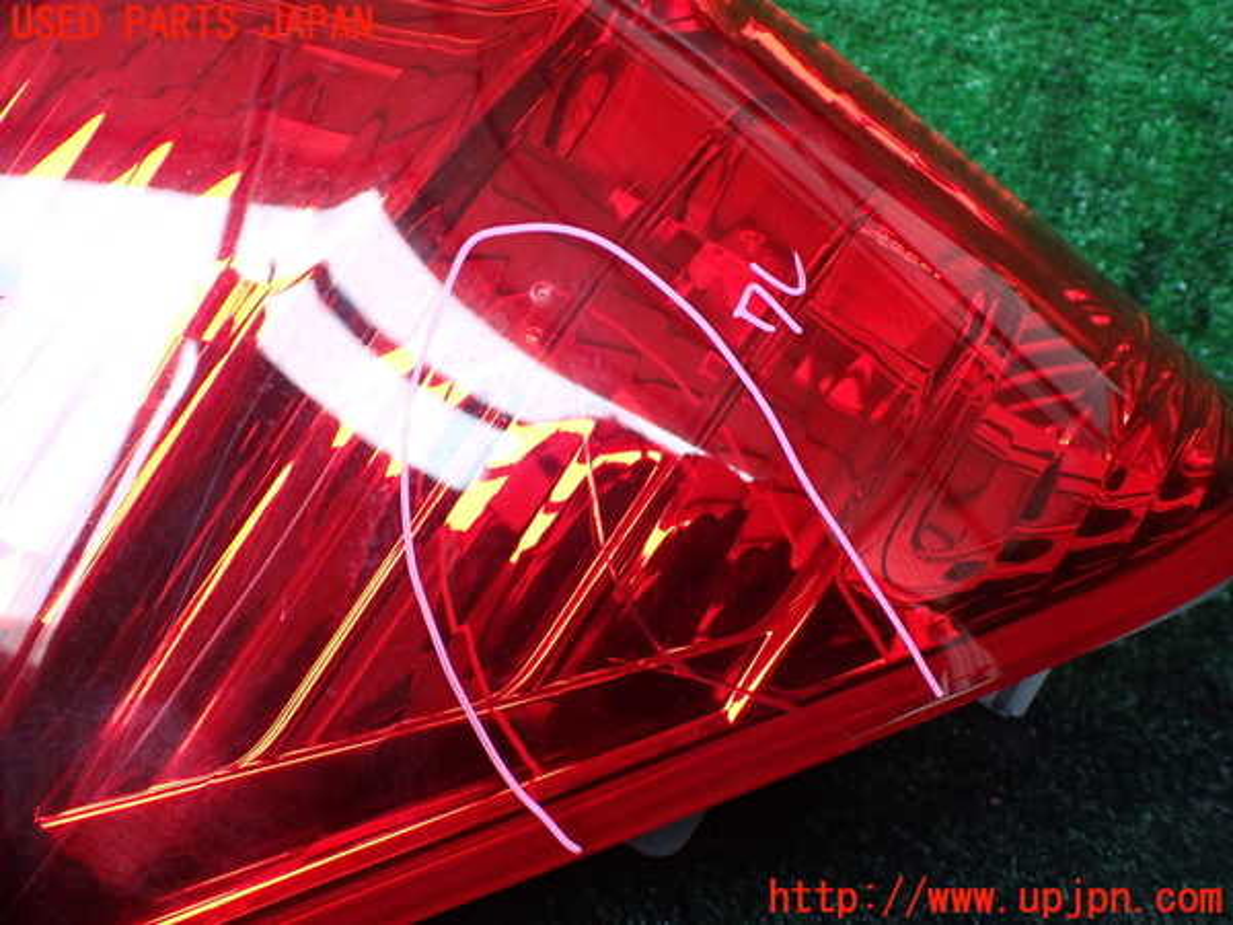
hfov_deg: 60.0
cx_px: 616
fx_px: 1069
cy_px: 462
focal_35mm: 30
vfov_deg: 46.8
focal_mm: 5.4
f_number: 2.3
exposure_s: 1/125
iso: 320
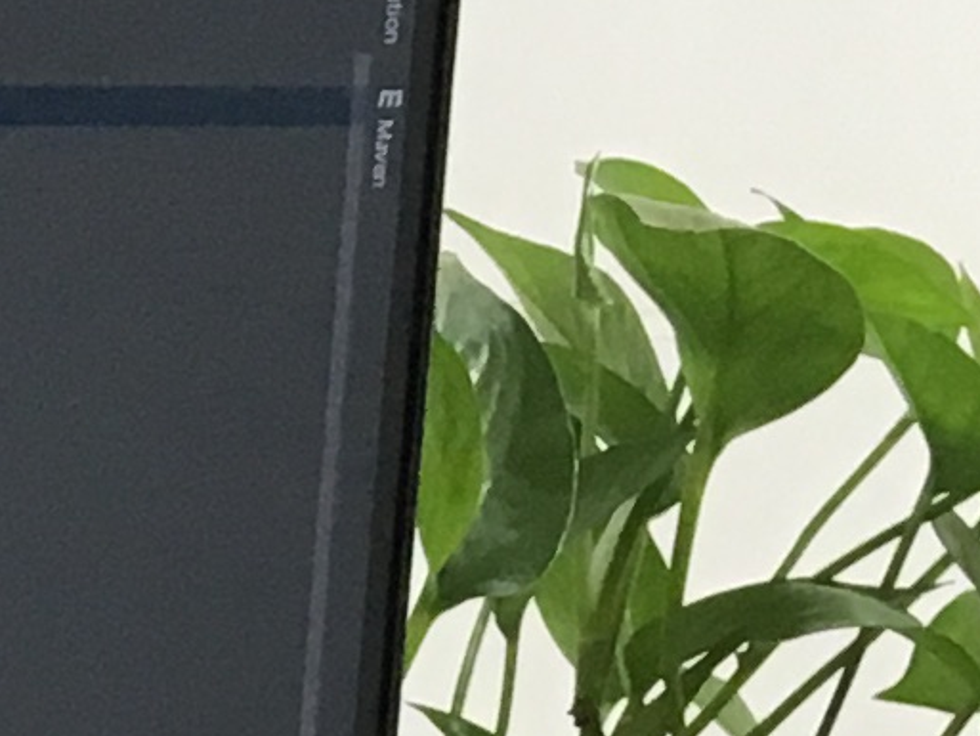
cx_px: -1622
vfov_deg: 6.3
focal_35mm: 228
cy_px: 1602
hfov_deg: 7.8
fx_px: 6456
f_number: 2.2
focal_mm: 4.15
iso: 50
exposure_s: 1/33
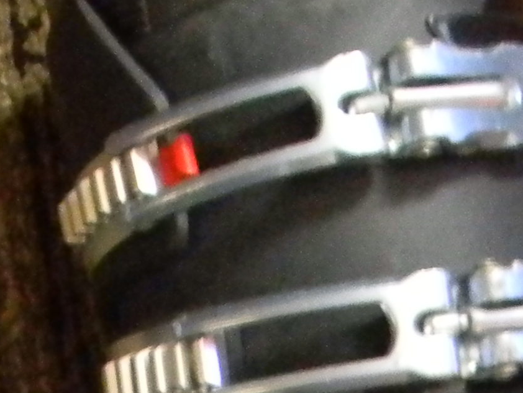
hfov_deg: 11.2
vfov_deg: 8.3
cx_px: -186
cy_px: 737
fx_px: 2584
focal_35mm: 171
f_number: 3.7
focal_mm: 6.4
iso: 200
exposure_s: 1/1.2
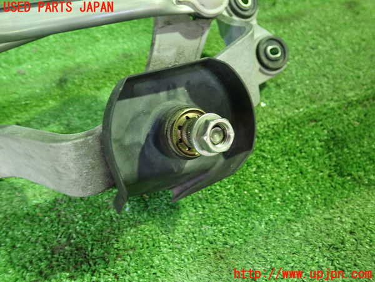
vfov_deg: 46.8
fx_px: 325
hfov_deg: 60.0
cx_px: 188
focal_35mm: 30
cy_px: 141
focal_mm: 5.5
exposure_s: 1/30
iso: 1000
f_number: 2.3
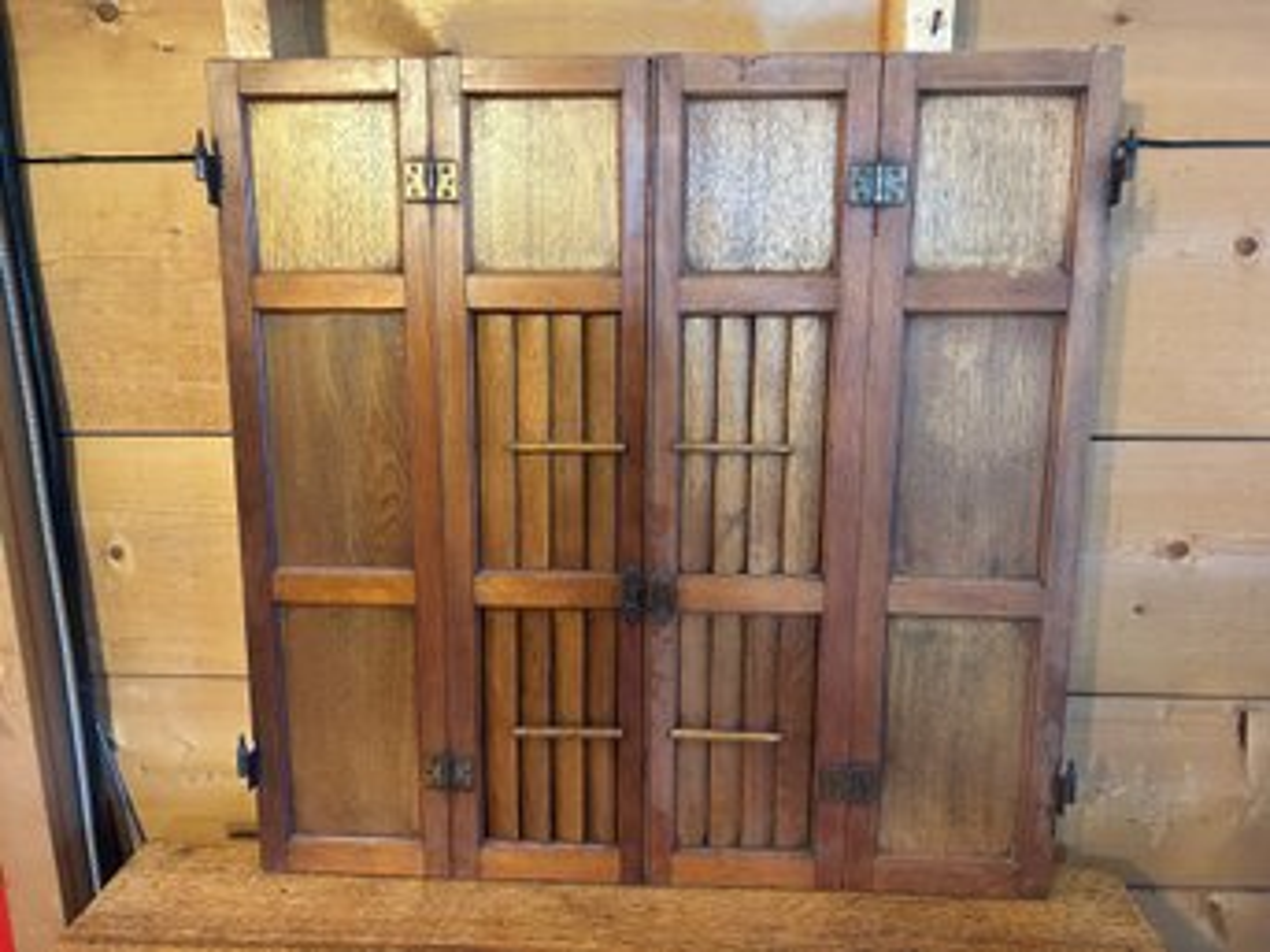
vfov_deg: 53.0
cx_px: 635
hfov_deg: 67.3
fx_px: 954
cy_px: 476
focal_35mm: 26
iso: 500
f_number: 1.5
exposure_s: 1/60
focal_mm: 5.7
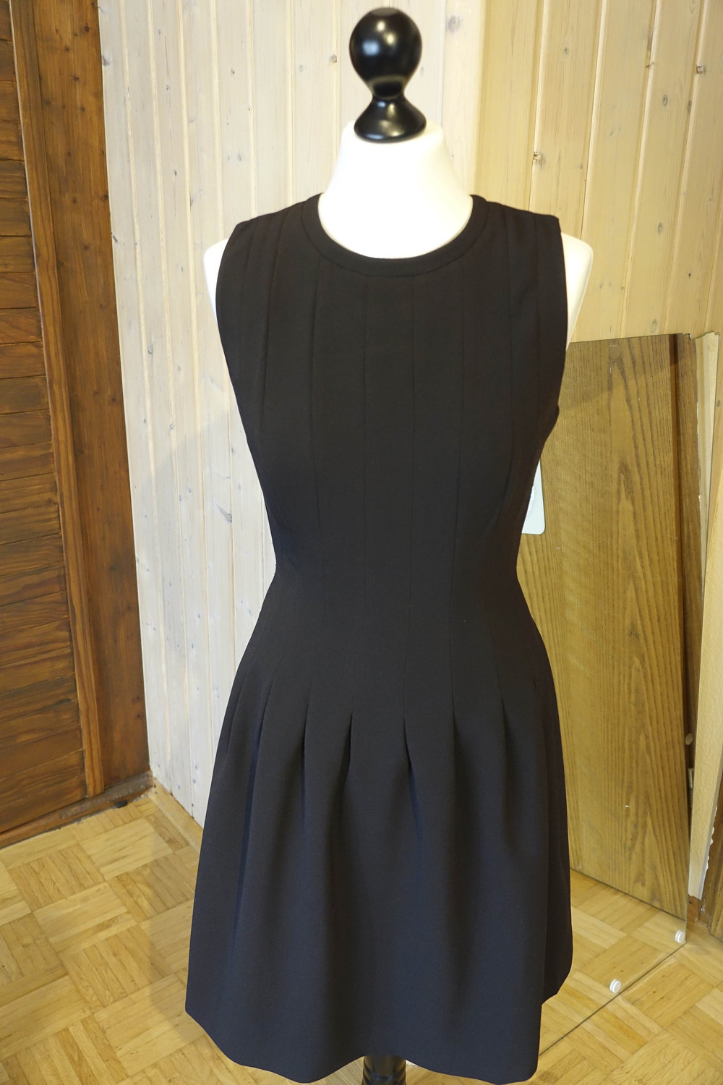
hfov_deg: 45.0
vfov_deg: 63.7
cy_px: 542
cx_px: 362
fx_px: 874
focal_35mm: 29
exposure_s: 1/20
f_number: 2.8
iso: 800
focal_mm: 10.59
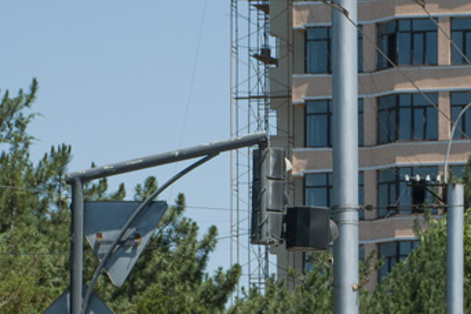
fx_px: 3859
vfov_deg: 4.6
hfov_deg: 7.0
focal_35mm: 295
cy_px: 376
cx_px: 471
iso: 200
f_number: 7.1
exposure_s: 1/1000
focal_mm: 56
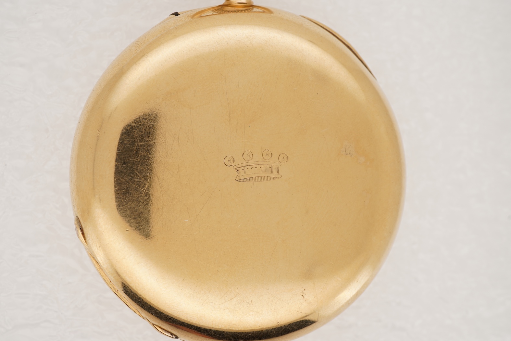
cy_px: 170
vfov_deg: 29.9
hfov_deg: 43.6
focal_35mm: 45
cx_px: 256
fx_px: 639
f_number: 22
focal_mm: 30
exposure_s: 1/160
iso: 160
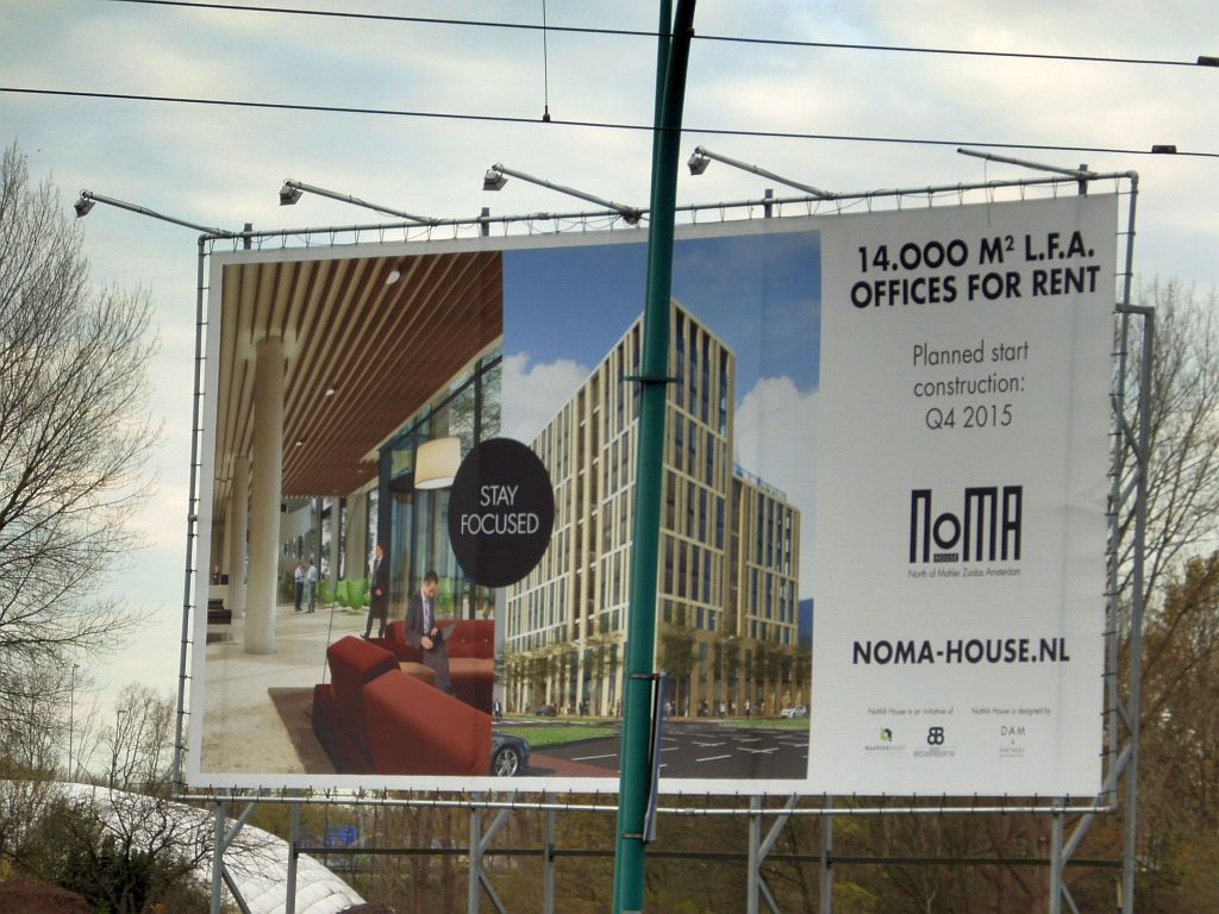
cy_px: 457
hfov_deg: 9.2
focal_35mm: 214
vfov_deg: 6.9
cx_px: 610
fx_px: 7536
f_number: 6.3
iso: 125
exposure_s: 1/100
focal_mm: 38.2
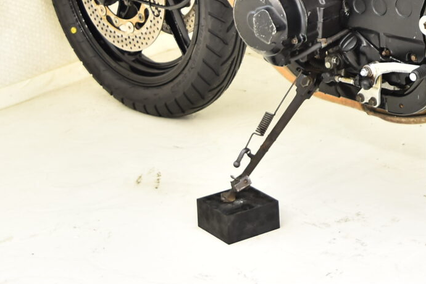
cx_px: 523
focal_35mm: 129
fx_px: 1531
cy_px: -79
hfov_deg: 15.2
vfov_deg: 10.4
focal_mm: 31
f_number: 4.2
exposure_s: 1/8
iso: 100
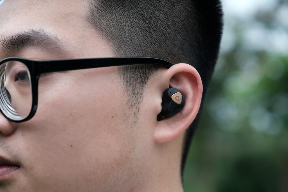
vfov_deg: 16.5
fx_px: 664
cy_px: 96
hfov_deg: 24.5
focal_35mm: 83
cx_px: 144
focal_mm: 55
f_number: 2.8
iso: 200
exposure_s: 1/950
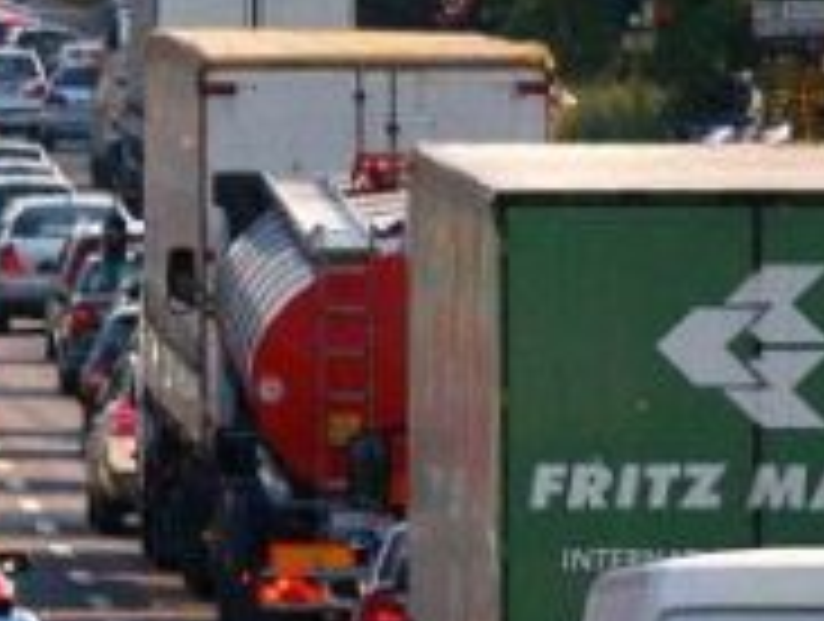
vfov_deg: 1.2
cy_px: 385
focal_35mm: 1207
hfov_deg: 1.6
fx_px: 28788
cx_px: -284
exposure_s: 1/250
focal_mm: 200
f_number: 8
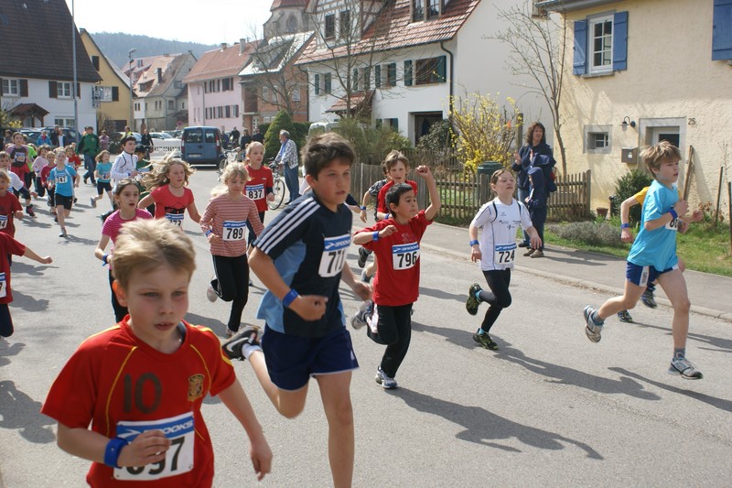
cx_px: 366
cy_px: 244
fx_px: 854
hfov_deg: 46.4
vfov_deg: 31.9
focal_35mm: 42
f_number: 7.1
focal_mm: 28
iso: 100
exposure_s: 1/320
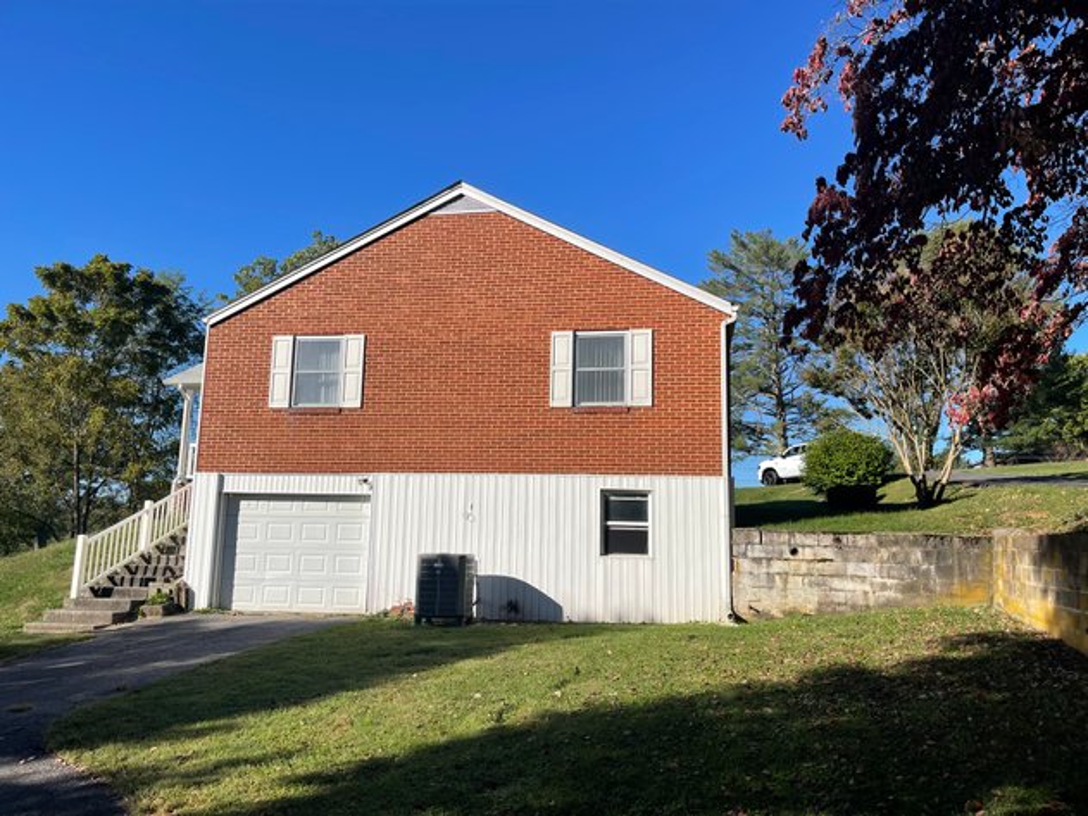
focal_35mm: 26
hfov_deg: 67.3
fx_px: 817
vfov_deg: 53.0
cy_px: 408
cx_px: 544
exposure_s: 1/4049
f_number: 1.6
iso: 32
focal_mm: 5.1
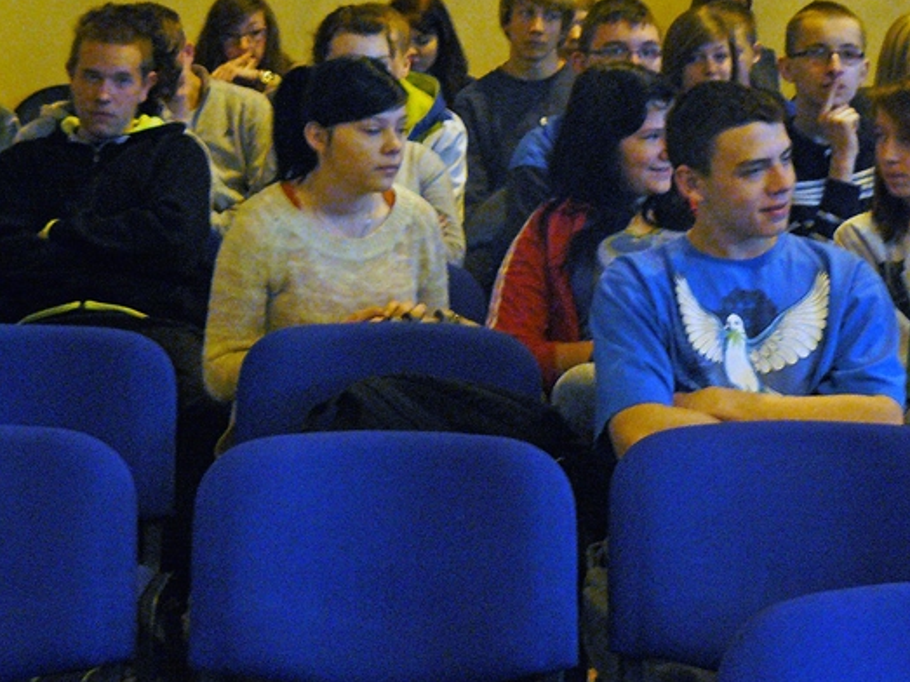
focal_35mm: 104
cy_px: 188
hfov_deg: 18.9
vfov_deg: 14.2
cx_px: 499
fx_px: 2733
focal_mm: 9.5
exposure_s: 1/30
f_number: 2.8
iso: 200
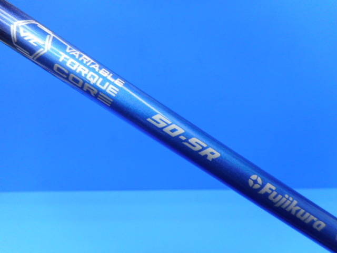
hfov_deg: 69.4
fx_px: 243
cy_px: 126
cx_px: 168
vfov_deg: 54.9
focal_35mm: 25
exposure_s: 1/30
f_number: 3.7
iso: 140
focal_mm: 4.5
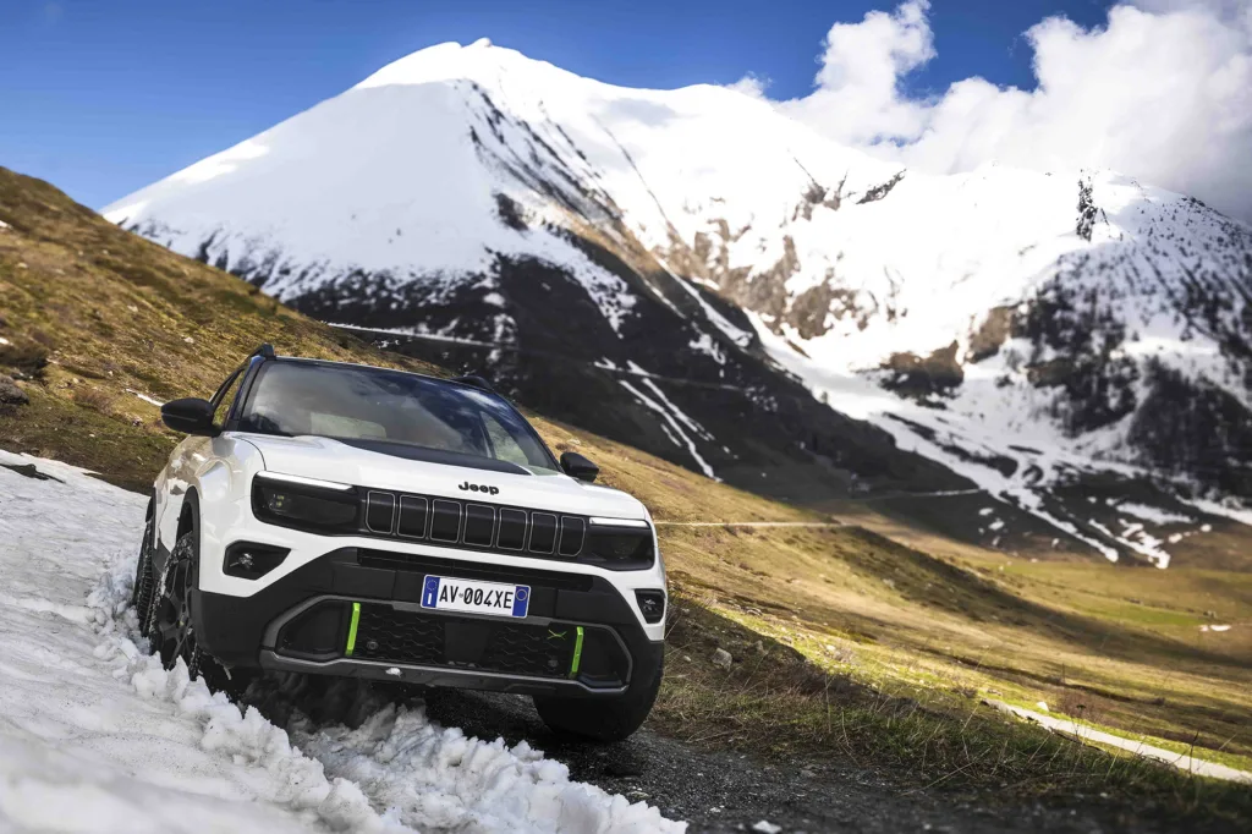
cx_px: 626
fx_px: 991
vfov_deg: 45.6
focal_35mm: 28
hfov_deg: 64.6
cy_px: 417
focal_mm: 28.5
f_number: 14
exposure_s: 1/160
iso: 80
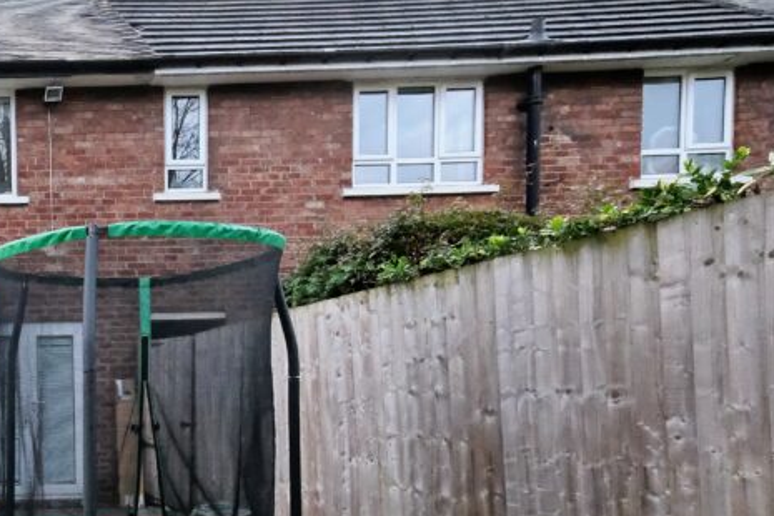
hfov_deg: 44.1
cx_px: -75
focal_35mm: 33
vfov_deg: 38.6
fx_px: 709
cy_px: 407
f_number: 5.6
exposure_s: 1/480
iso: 4000
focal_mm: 10
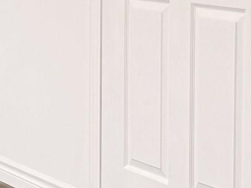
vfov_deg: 9.7
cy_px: -30
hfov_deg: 12.2
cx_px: -180
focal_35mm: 151
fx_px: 1095
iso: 200
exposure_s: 1/136
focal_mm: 6.76
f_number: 1.78
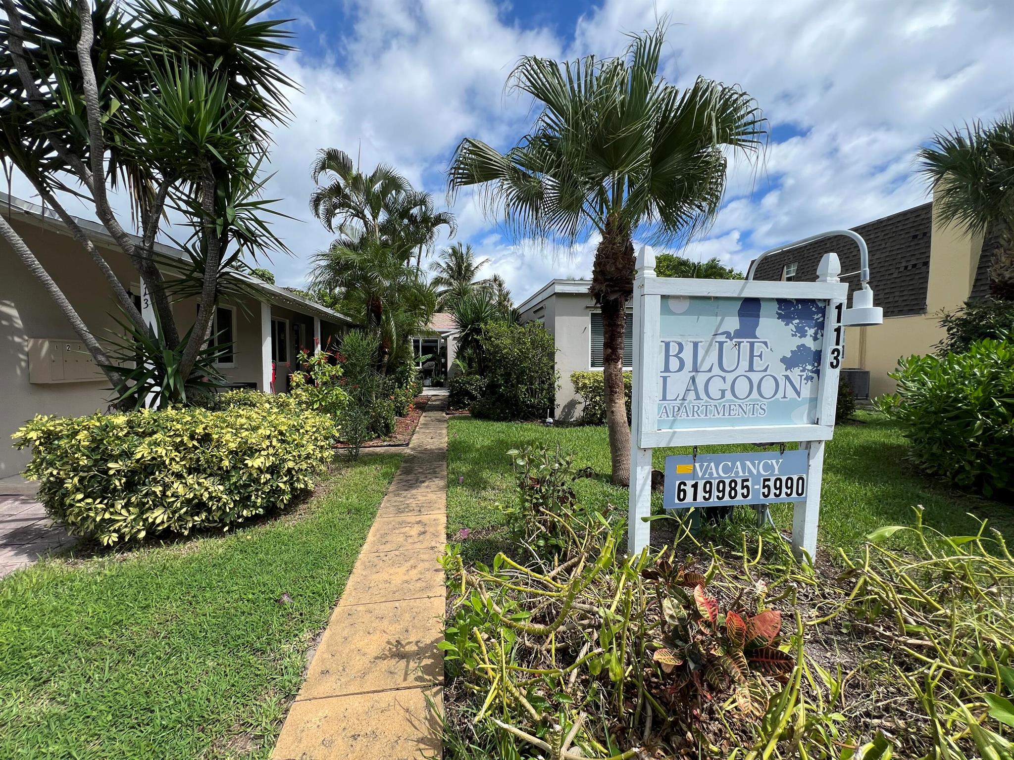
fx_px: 381
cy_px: 380
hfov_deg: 106.2
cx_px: 507
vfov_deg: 89.9
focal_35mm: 13
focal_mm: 1.57
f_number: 1.8
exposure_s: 1/1393
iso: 32
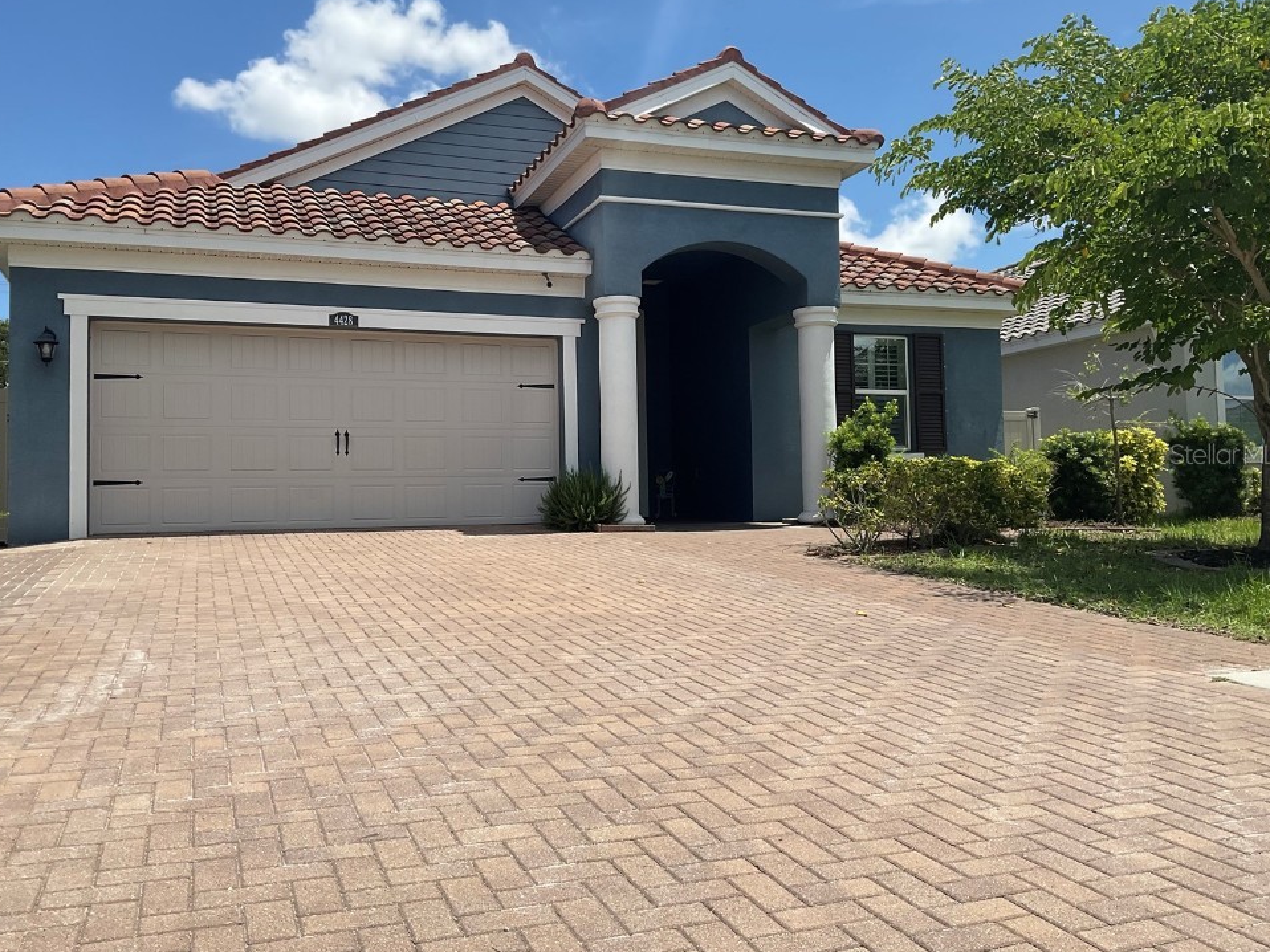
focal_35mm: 31
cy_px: 453
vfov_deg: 45.4
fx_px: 1137
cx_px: 616
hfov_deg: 58.4
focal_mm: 3
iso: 16
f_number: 1.8
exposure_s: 1/2667
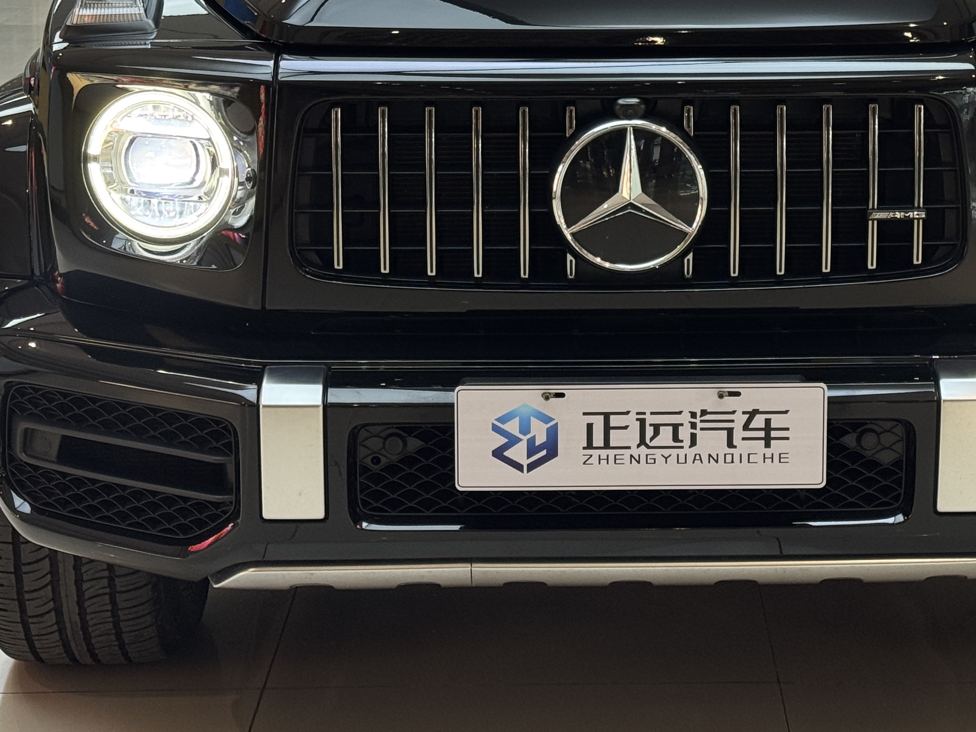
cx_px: 633
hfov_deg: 21.9
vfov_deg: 16.4
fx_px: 2509
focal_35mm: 89
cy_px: 79
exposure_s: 1/53
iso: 125
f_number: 1.78
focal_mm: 6.76
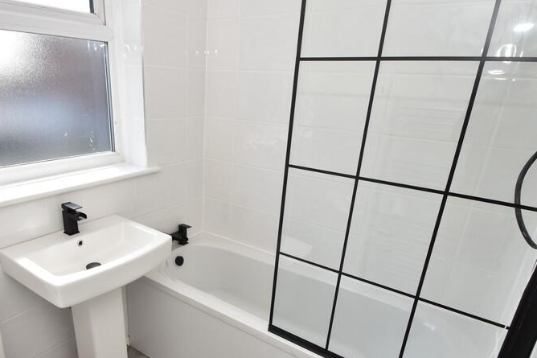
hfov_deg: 75.5
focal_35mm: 23
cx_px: 222
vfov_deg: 54.6
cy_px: 218
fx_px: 343
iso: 400
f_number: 9
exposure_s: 1/125
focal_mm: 10
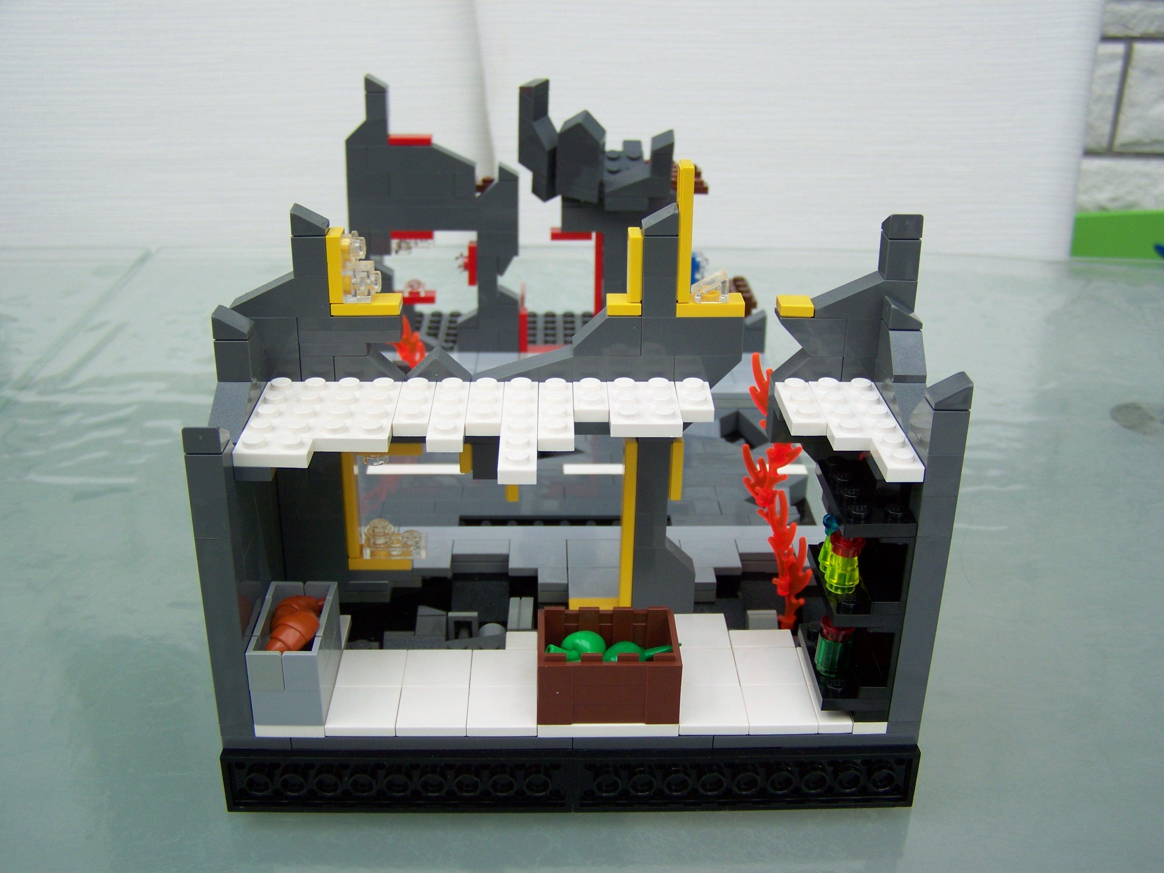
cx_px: 582
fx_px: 1278
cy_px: 436
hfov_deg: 49.0
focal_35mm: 38
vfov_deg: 37.7
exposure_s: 1/125
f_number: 2.8
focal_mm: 6.3
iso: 64
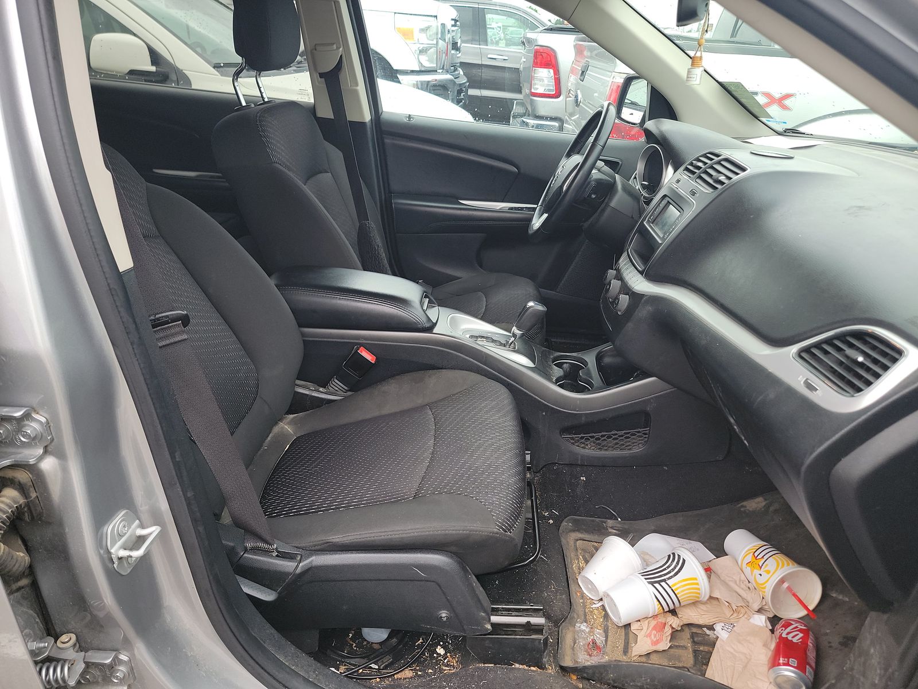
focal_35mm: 24
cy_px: 344
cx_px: 459
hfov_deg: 71.6
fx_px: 636
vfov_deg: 56.8
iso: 90
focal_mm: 6.7
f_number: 1.8
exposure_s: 1/59
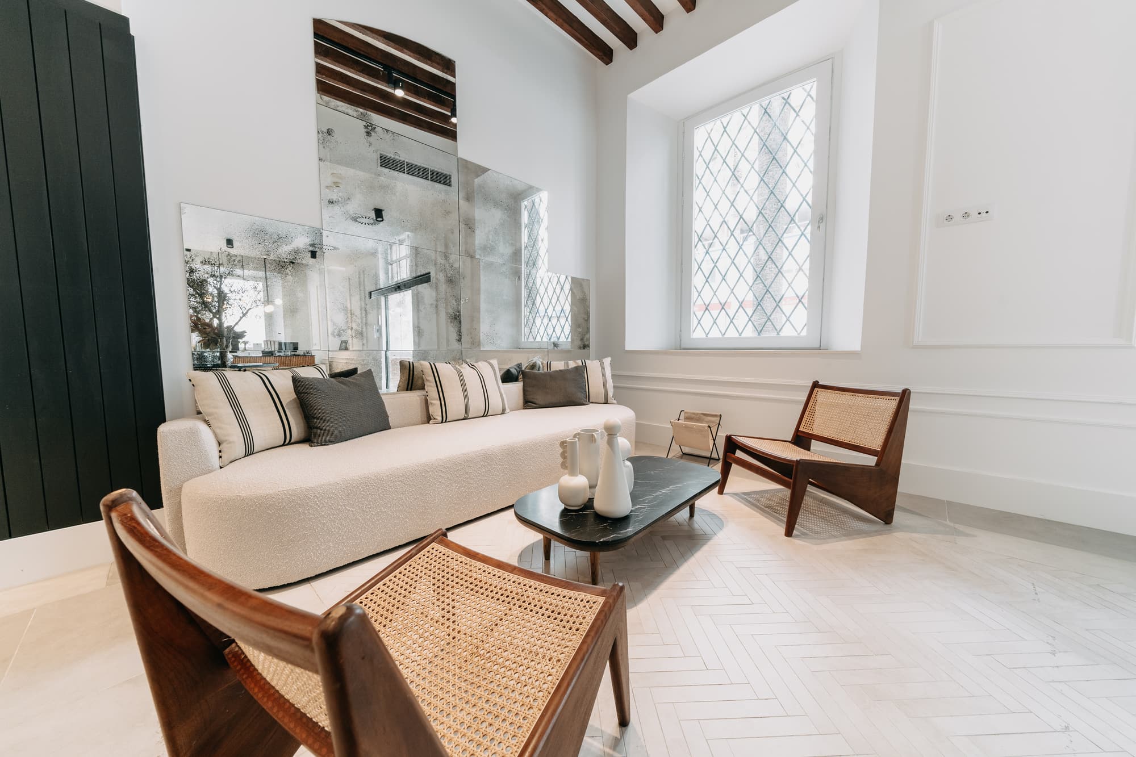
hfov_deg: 112.6
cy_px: 378
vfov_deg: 90.0
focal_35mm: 12
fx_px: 379
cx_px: 568
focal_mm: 12
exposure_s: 1/8
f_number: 7.1
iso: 400
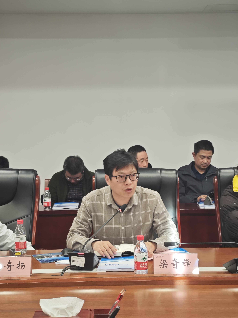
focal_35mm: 65
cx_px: 119
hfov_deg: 22.6
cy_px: 159
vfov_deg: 29.8
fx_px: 596
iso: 500
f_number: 2
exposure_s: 1/52.7
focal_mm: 9
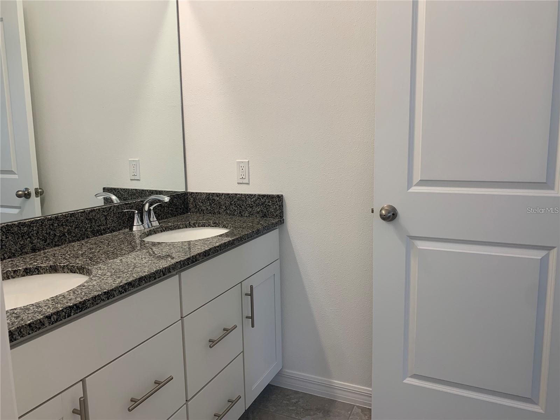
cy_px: 210
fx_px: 421
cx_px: 280
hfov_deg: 67.3
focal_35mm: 26
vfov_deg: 53.1
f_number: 1.8
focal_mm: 4.25
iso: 80
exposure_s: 1/120
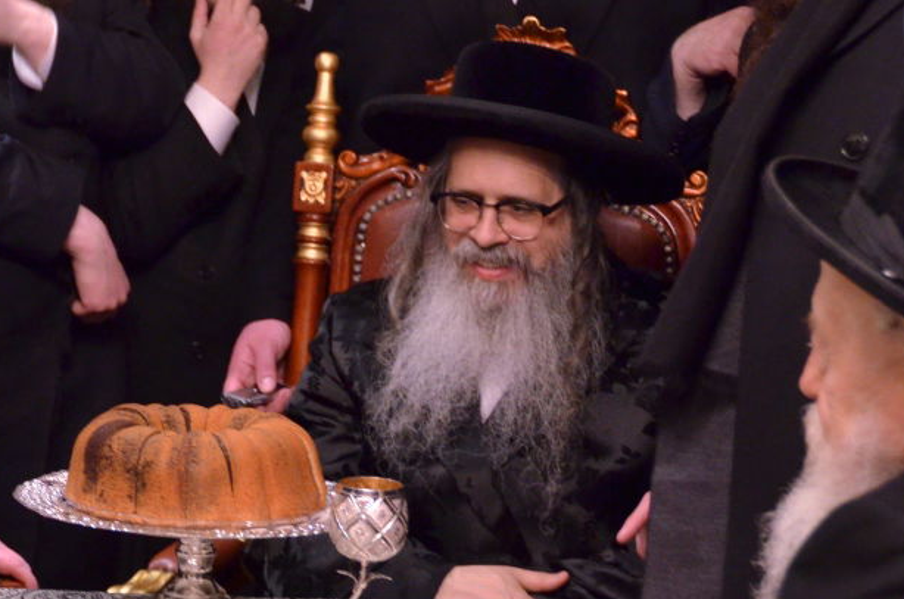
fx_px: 3133
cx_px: 196
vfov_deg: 10.9
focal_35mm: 125
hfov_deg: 16.3
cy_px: 311
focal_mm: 50
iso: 1600
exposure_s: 1/50
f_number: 4.8
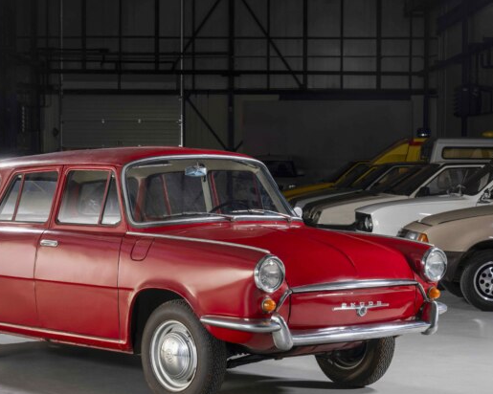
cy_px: 221
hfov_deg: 19.6
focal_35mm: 98
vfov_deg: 15.7
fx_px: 1430
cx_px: 216
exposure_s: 4
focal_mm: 70
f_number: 11
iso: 100
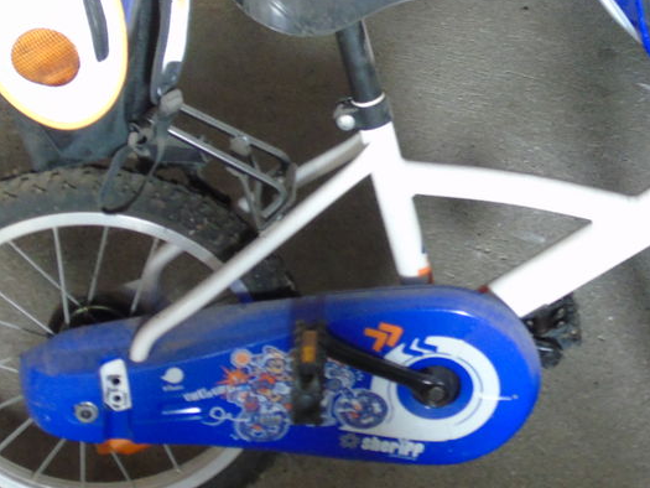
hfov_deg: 16.5
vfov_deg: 12.5
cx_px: 539
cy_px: 90
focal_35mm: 118
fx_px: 2216
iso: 400
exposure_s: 1/10
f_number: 4.5
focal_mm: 11
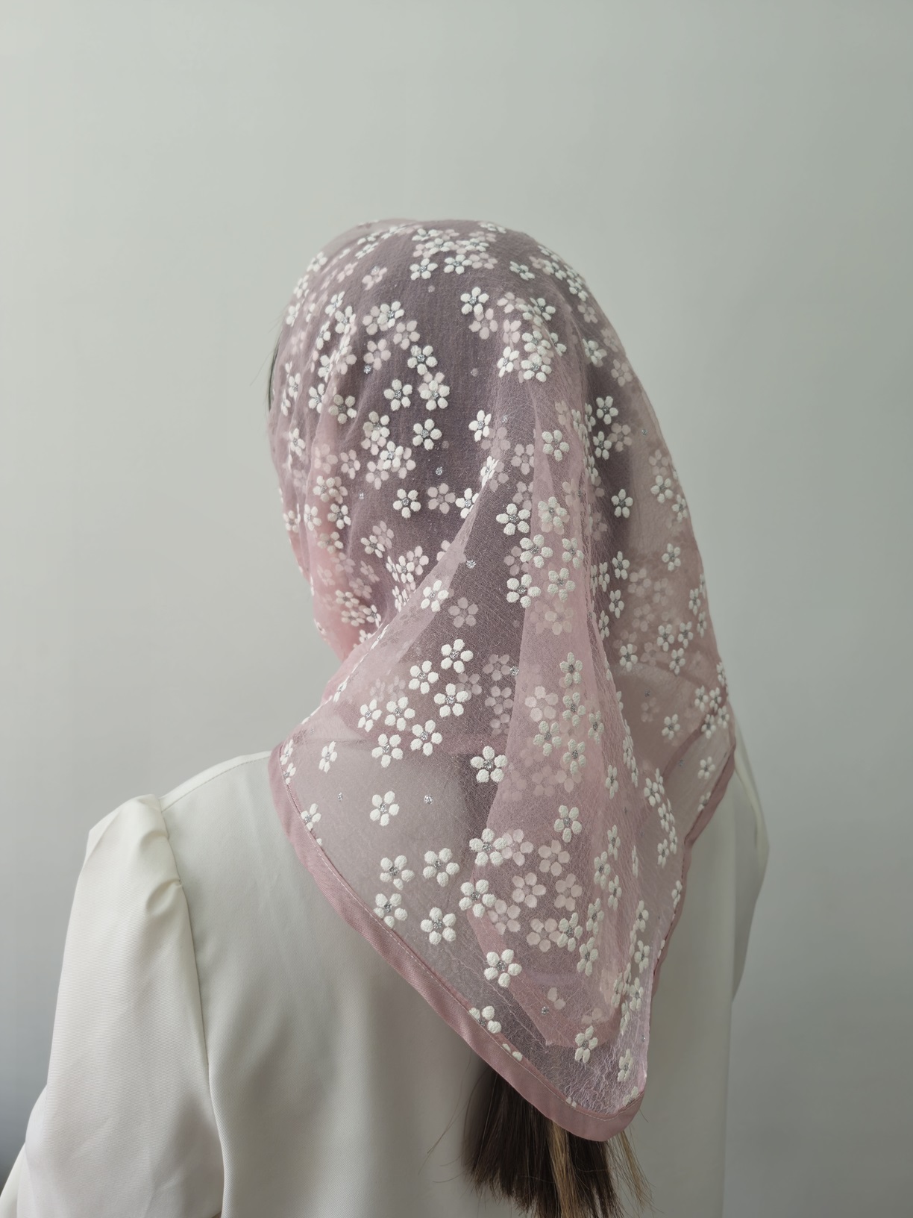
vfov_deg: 73.9
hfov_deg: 58.9
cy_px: 609
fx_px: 809
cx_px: 456
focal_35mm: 23
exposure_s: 1/50
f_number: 1.8
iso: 50
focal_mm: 5.54
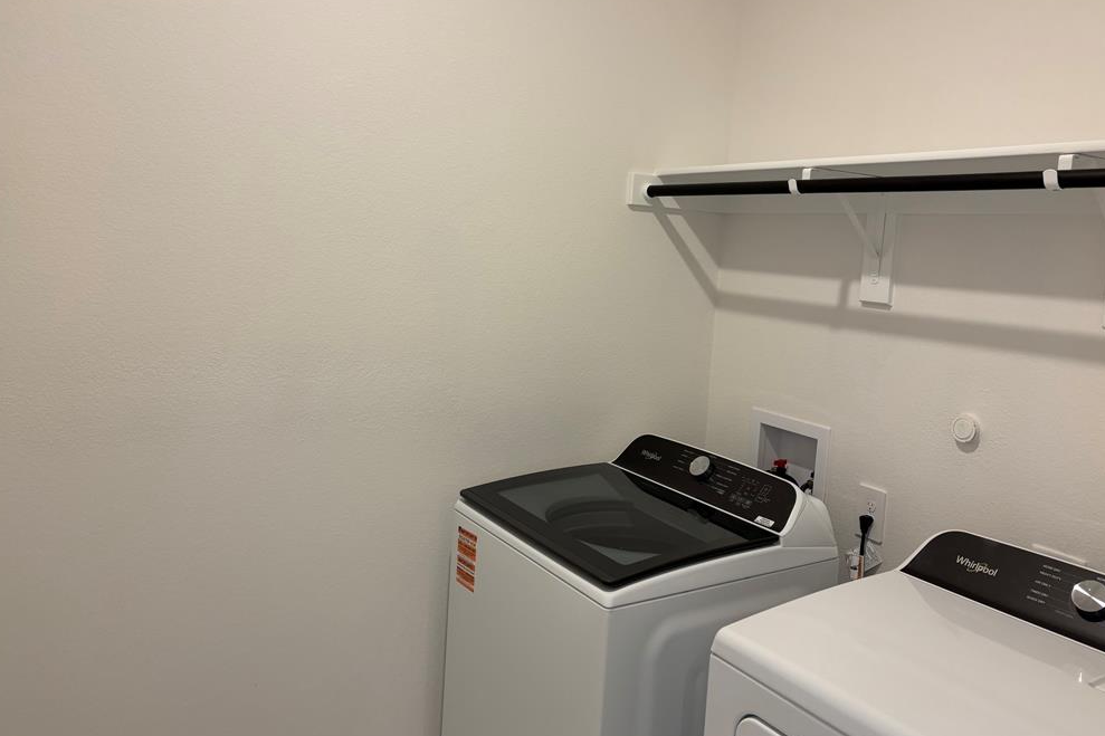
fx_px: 859
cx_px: 563
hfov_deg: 65.5
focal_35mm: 28
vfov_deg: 46.3
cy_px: 324
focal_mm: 5.96
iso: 100
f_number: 1.6
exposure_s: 1/60
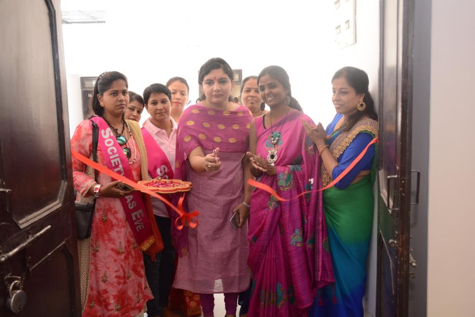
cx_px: 238
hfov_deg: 53.1
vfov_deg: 36.9
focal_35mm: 36
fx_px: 475
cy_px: 158
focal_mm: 24
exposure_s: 1/100
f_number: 6.3
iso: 1000
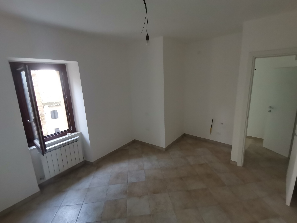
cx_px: 148
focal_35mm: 17
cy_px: 112
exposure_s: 1/33.3
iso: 320
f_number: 2.4
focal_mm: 1.78
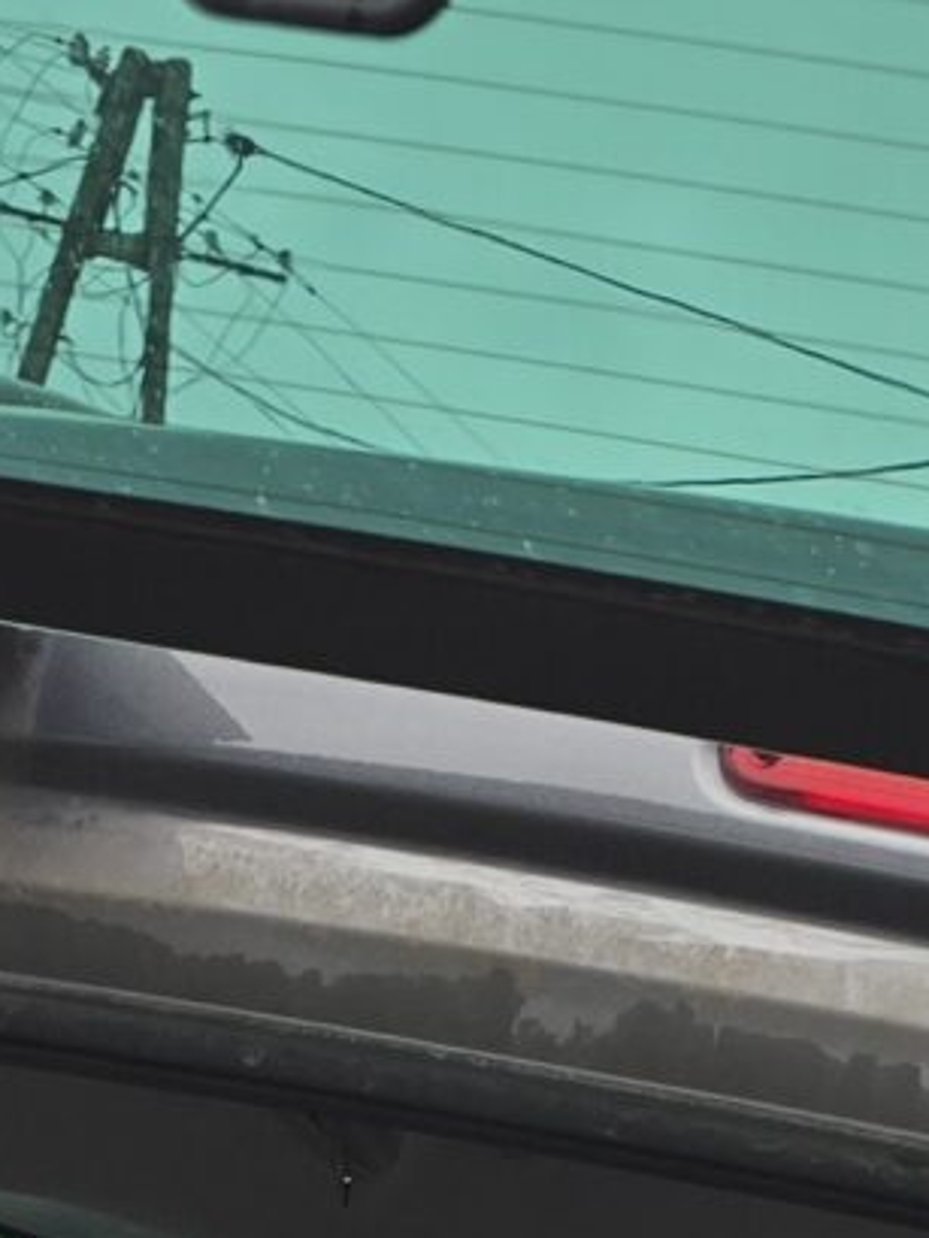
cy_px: 2564
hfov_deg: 10.2
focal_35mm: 144
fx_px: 5150
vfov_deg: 12.0
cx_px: 859
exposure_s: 1/180
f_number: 1.7
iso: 32
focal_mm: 6.3
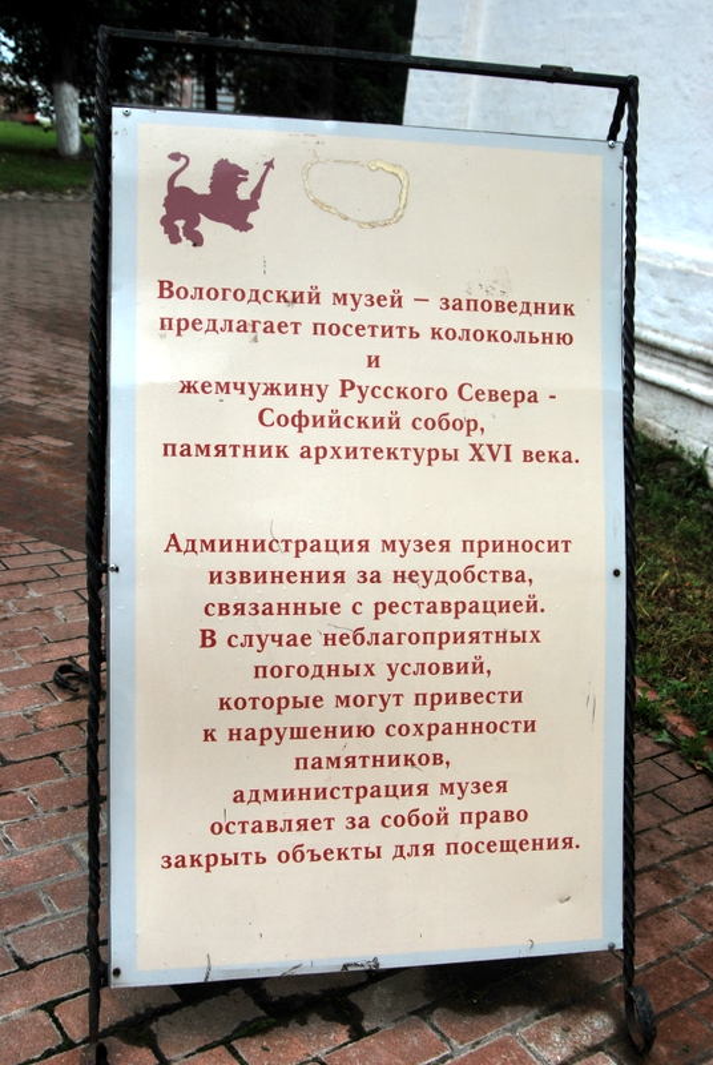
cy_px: 532
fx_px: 1243
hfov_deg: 32.0
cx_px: 356
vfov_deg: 46.3
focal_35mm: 42
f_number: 6.3
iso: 100
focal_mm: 28
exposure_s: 1/160
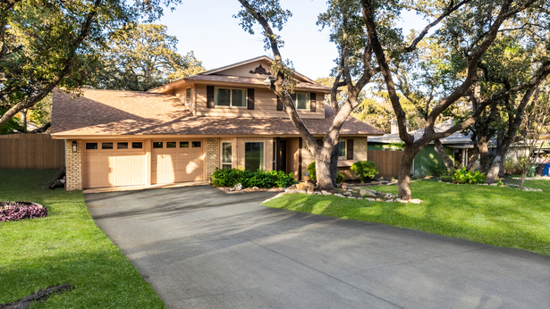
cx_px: 270
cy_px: 138
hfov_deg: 76.3
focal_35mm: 24
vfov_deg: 47.6
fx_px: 350
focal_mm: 22
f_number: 6.3
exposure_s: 1/3200
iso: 1000
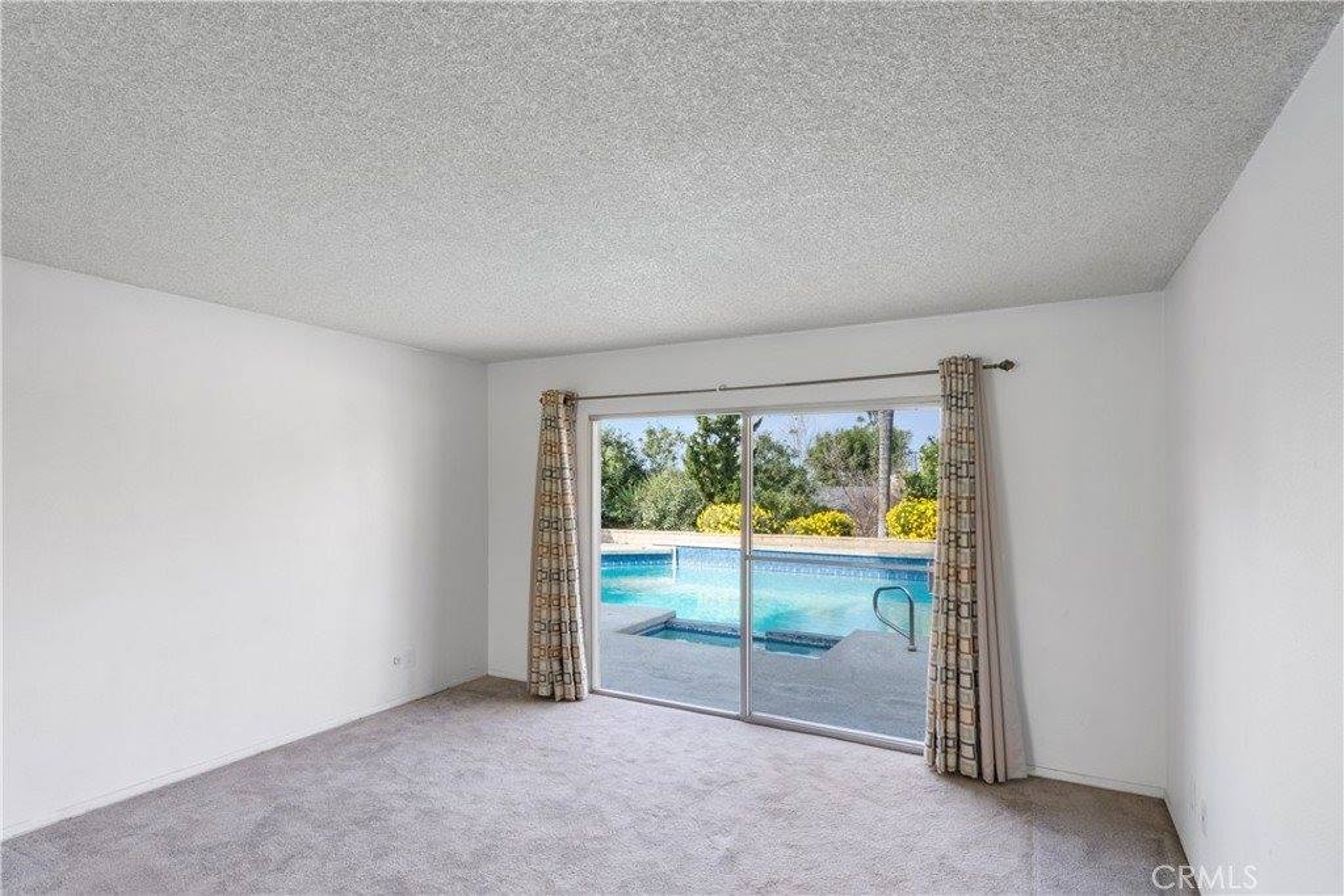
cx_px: 672
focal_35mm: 17
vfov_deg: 70.5
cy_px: 448
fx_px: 635
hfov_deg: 93.3
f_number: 22
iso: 100
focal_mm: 17
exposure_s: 3.2
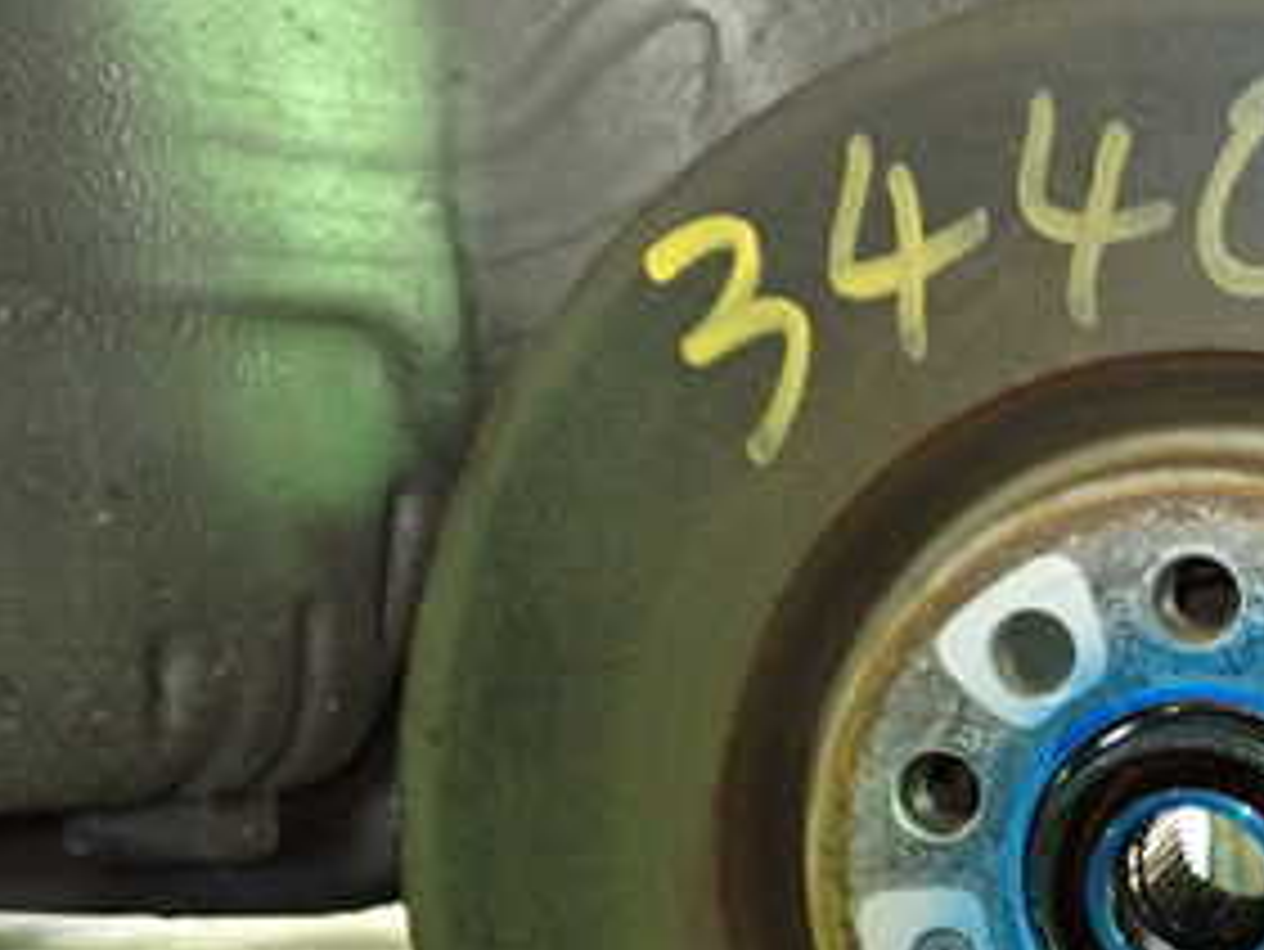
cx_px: 1268
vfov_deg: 22.6
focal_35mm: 64
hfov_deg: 28.4
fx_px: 2338
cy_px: 788
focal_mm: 5.4
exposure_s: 1/30
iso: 500
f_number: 2.3
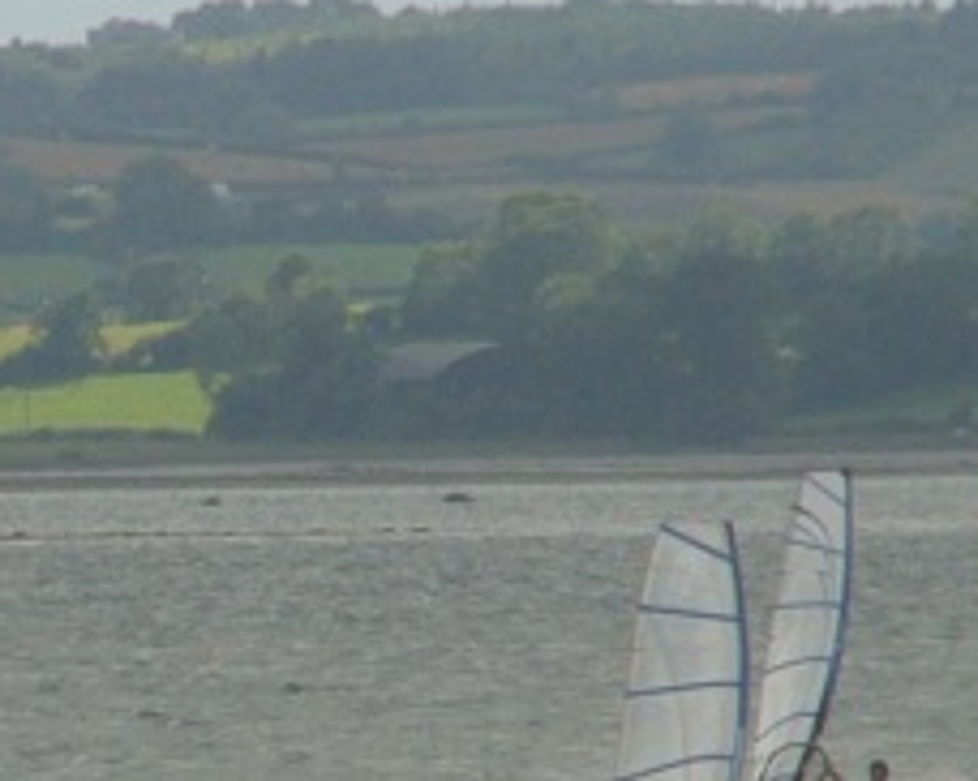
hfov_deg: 1.0
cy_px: 717
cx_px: 202
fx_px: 54833
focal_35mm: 1896
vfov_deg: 0.8
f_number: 5.6
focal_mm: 72
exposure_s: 1/400
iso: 50
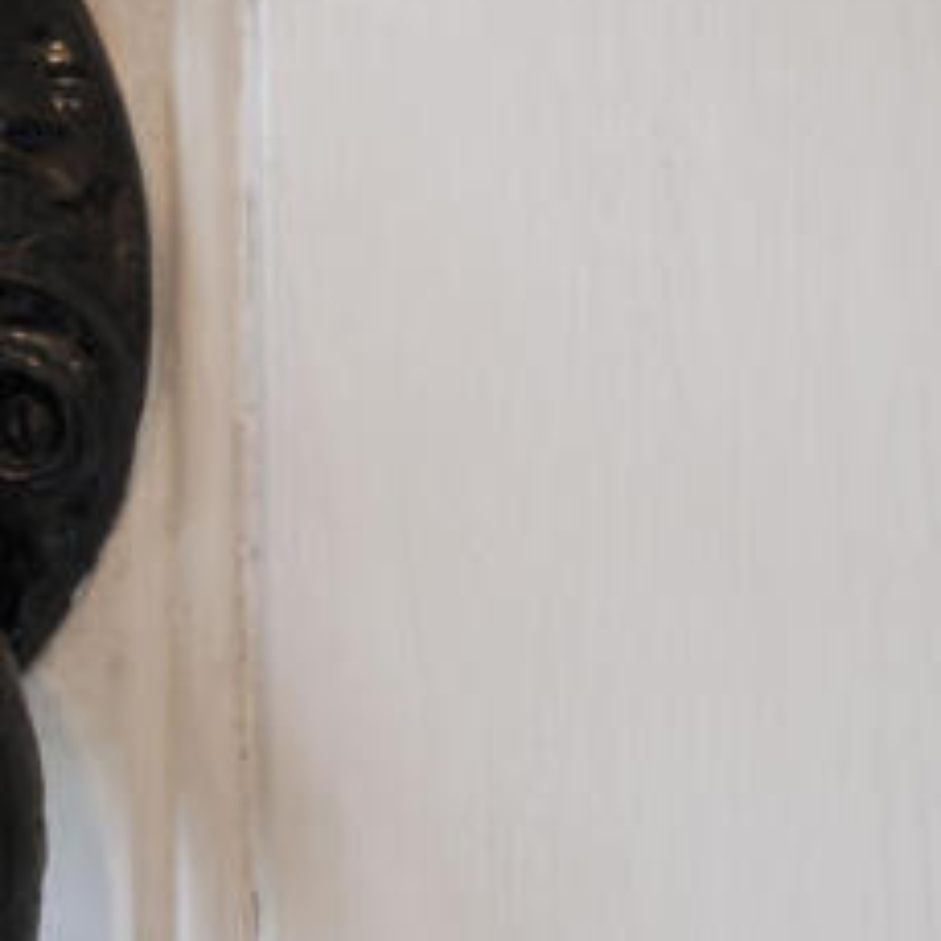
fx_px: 2245
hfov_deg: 21.0
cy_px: 505
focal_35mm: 73
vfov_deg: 23.7
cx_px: -362
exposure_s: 1/50
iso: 800
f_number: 5
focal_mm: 30
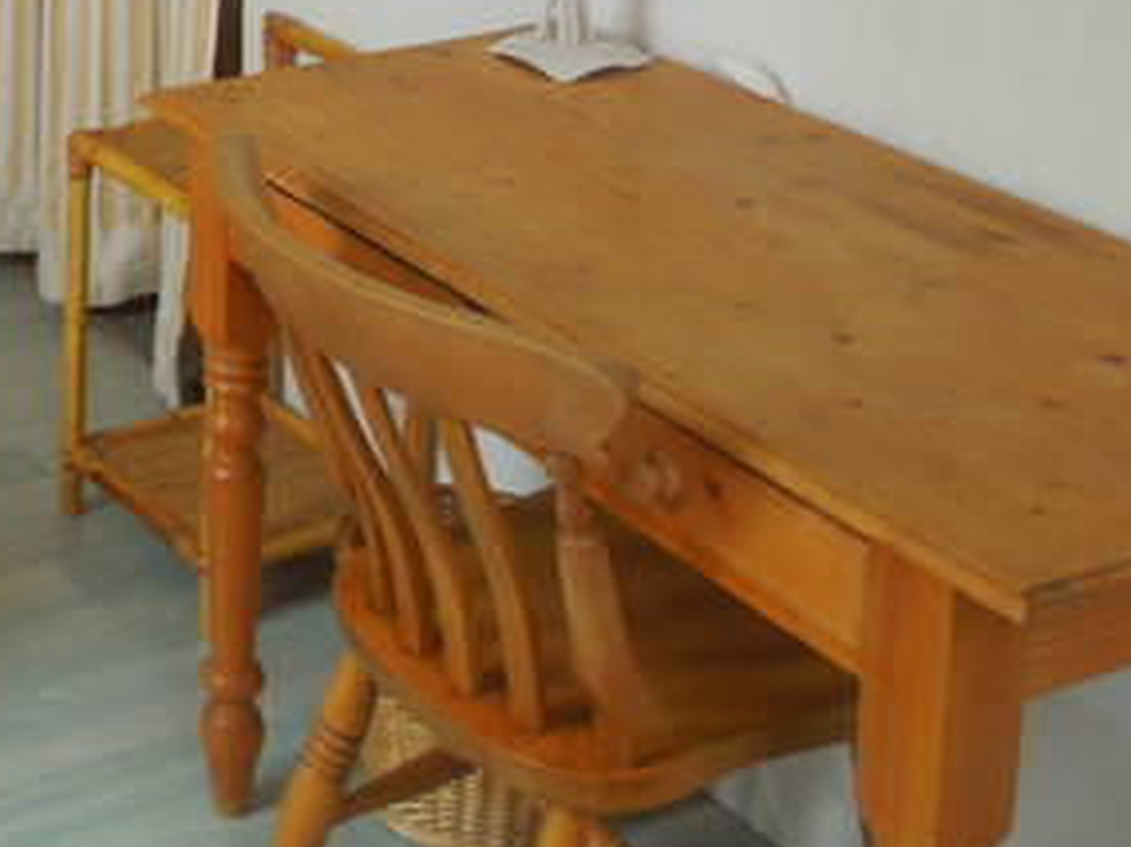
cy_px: -182
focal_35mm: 69
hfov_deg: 25.1
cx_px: -265
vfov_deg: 19.9
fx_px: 2253
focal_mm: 4.5
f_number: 3.3
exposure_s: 1/40
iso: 100
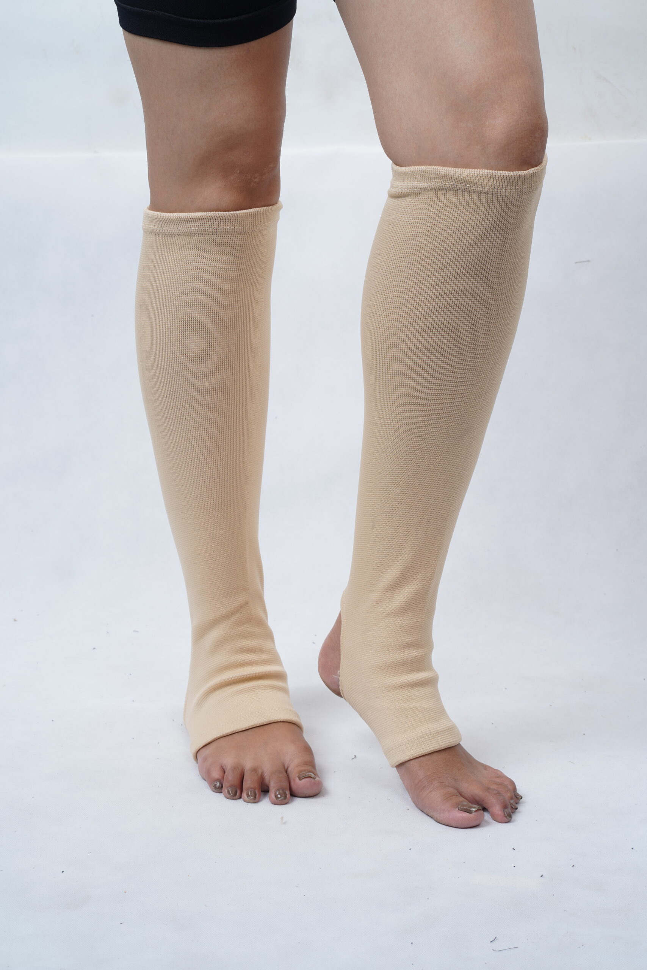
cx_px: 324
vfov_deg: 23.9
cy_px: 485
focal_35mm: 85
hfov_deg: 16.1
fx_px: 2291
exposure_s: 1/160
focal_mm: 85
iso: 100
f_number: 14
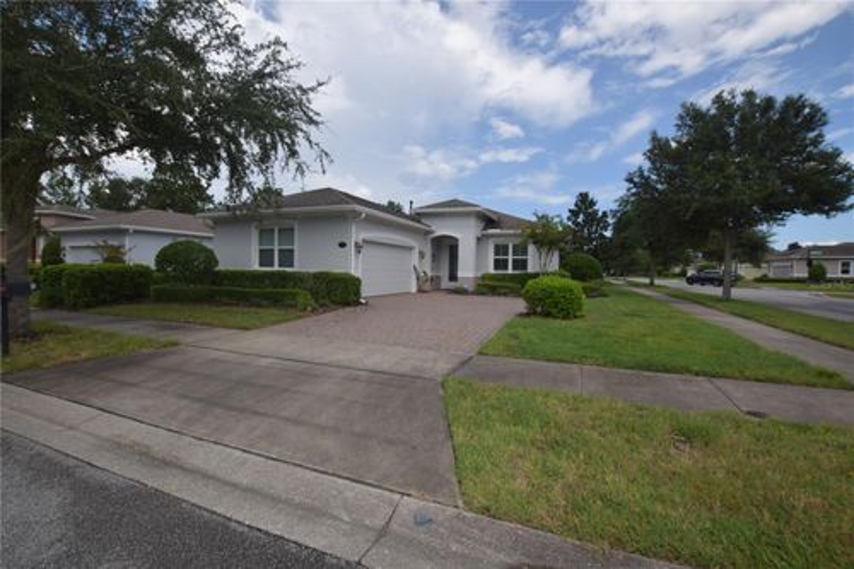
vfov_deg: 77.3
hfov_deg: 100.4
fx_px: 356
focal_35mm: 15
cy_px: 284
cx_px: 427
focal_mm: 10
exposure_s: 1/200
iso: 100
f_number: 10
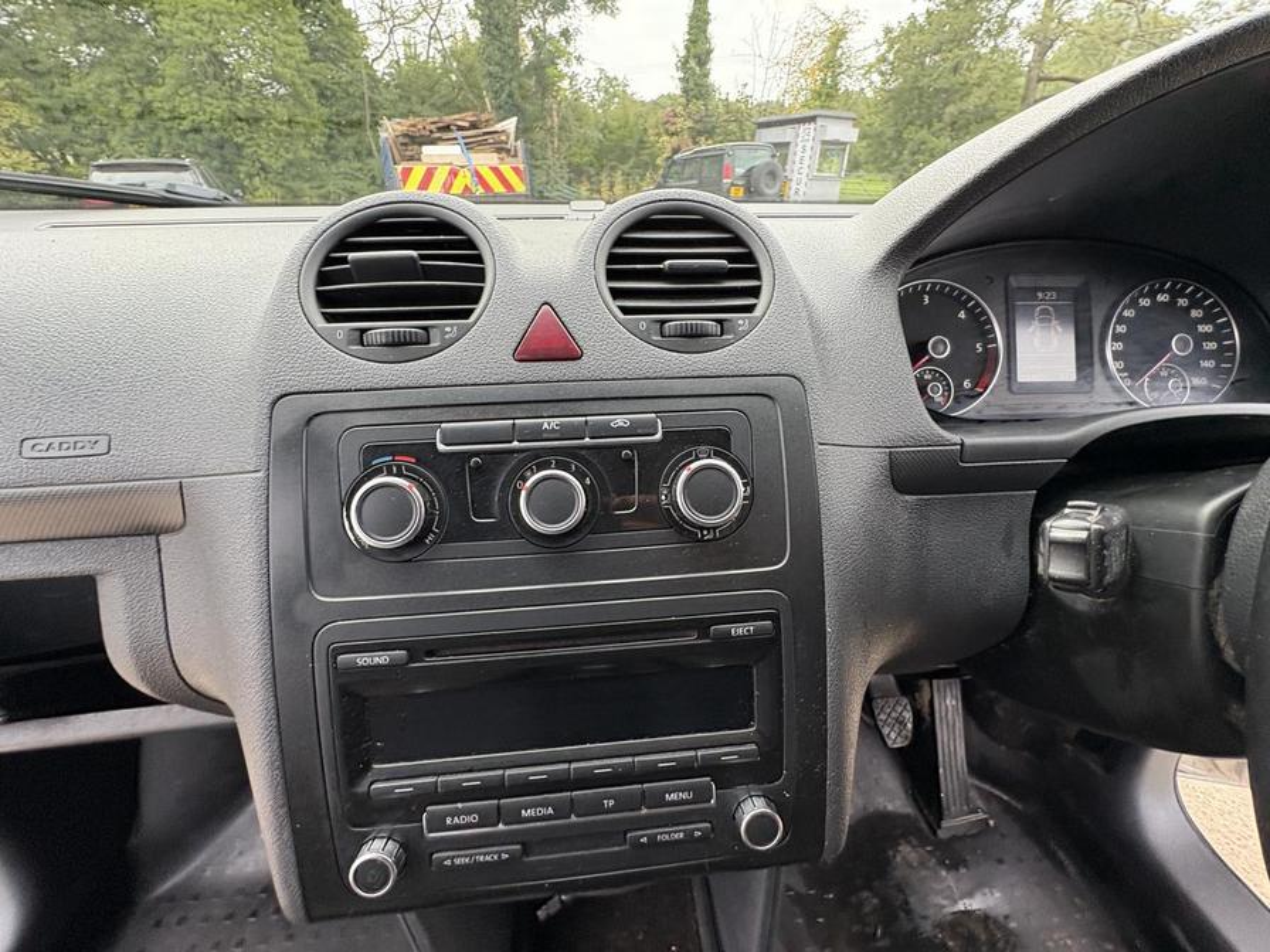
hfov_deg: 102.1
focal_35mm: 14
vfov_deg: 85.7
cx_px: 635
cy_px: 476
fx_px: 514
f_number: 2.2
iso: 160
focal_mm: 2.22
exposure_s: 1/99
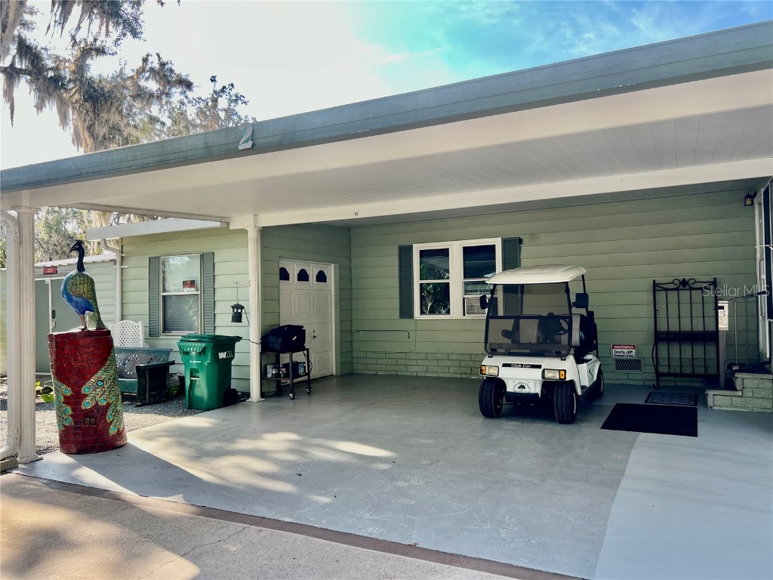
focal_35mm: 26
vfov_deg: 53.1
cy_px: 290
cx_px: 386
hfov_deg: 67.3
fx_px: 581
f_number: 1.5
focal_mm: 5.7
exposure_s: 1/401
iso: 50
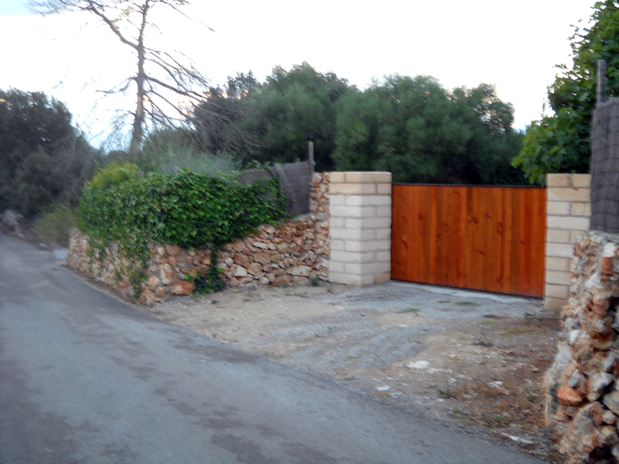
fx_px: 858
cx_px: 310
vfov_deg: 30.3
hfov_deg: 39.7
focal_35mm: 48
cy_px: 232
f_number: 3.3
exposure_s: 1/11
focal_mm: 7.88
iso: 64
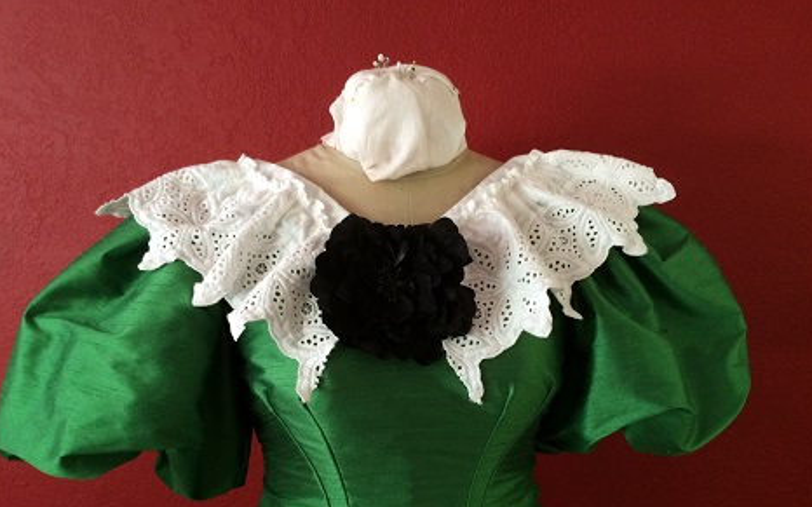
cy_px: 323
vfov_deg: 38.0
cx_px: 392
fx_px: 730
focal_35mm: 33
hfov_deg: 58.1
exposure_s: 1/30
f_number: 2.2
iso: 250
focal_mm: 4.15
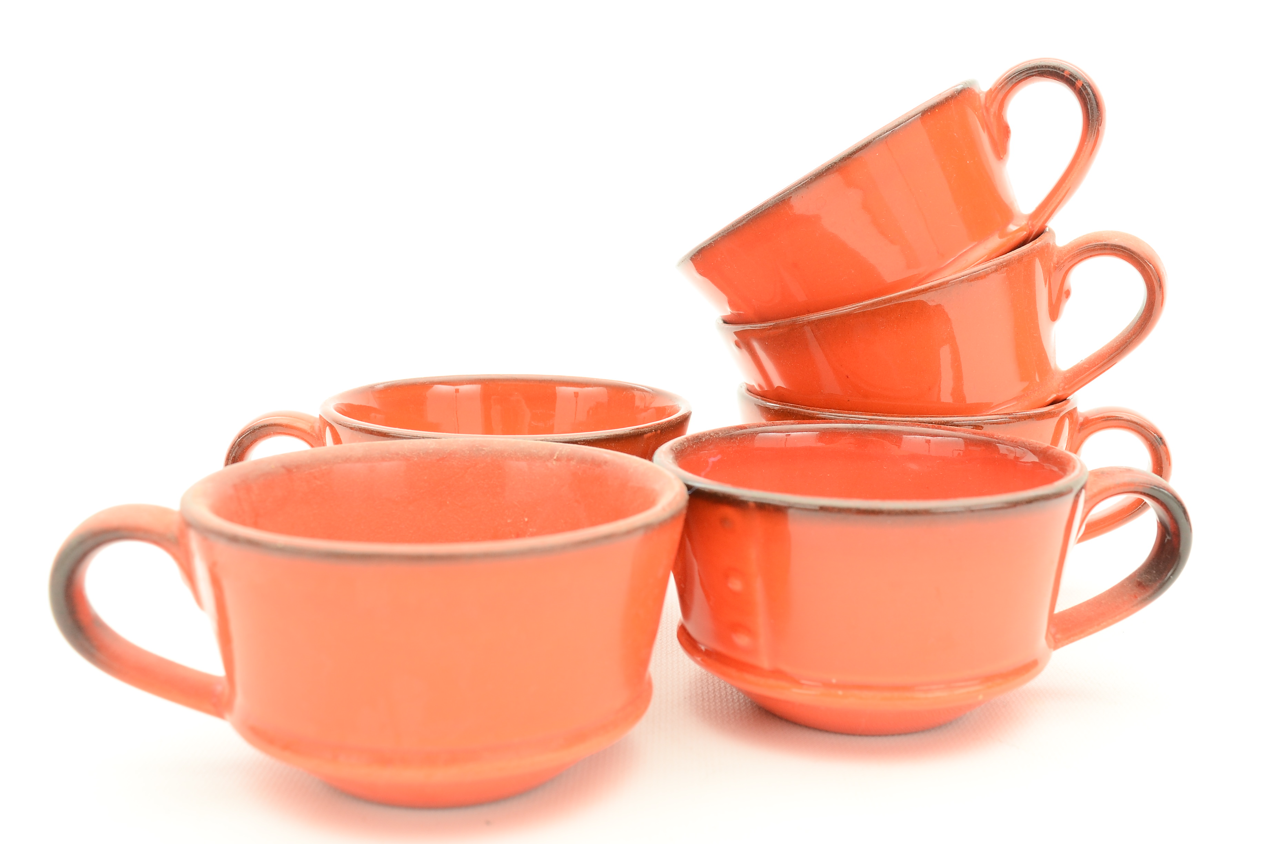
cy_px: 422
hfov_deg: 46.5
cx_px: 637
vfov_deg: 31.8
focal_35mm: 42
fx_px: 1483
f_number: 9
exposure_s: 1/60
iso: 320
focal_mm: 28
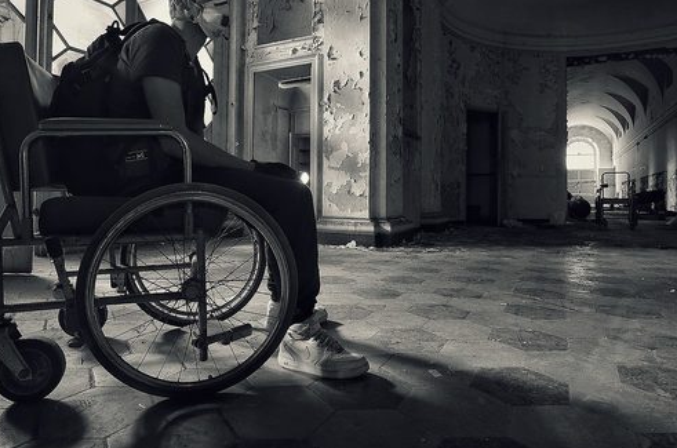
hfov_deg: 78.6
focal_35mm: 22
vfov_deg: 56.6
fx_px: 413
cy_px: 180
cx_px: 319
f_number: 11
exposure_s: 2
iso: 280
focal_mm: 12
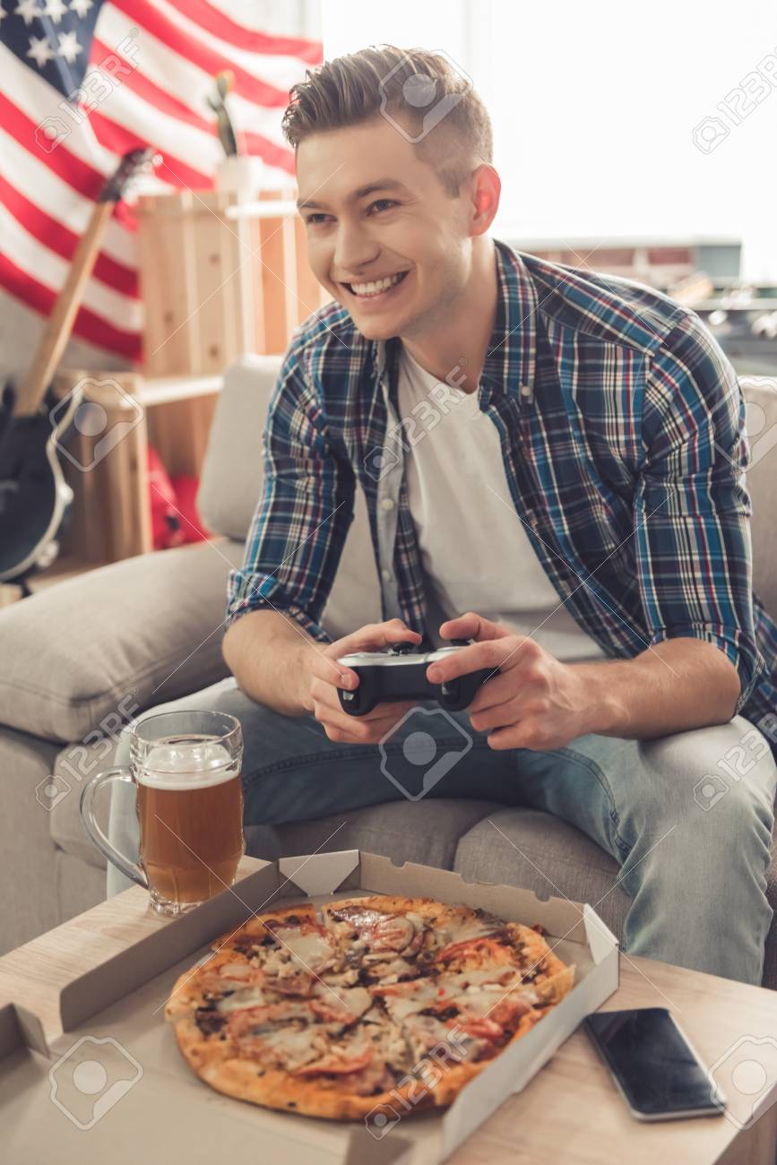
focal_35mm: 50
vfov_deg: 39.6
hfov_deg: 27.0
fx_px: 1618
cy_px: 582
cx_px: 388
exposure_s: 1/80
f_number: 2.8
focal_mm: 50
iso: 1250
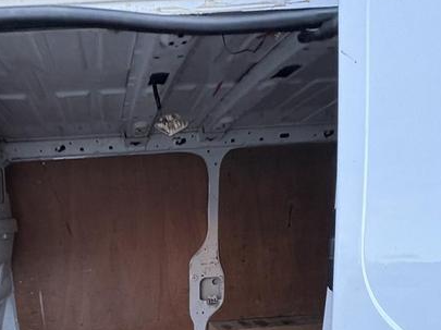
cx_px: 118
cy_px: 333
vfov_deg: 39.7
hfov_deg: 55.9
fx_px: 395
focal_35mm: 31
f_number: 2.2
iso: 250
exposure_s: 1/60
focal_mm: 2.22
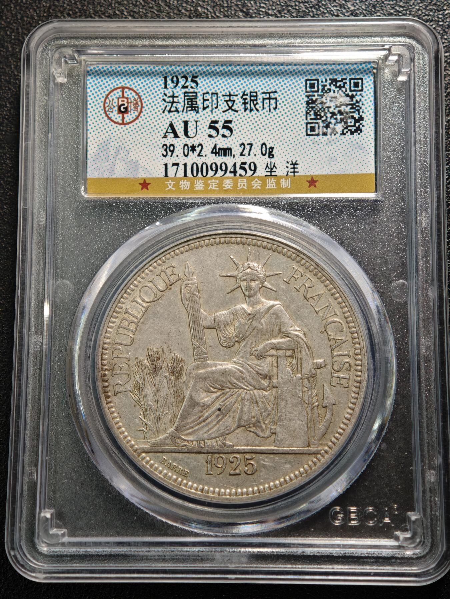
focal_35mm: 60
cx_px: 225
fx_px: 1040
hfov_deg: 24.4
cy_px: 300
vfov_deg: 32.2
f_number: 2
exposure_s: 1/106
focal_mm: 9
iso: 640
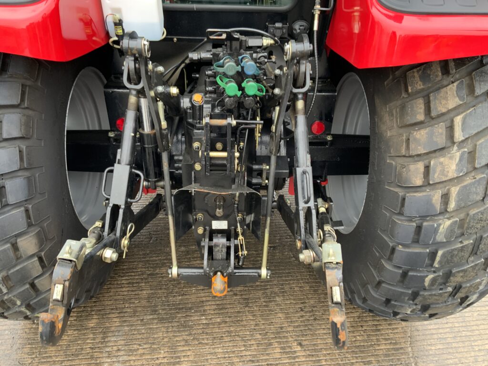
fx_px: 409
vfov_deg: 48.2
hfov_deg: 61.7
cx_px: 244
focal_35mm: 29
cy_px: 183
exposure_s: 1/122
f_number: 1.8
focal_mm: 3
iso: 64
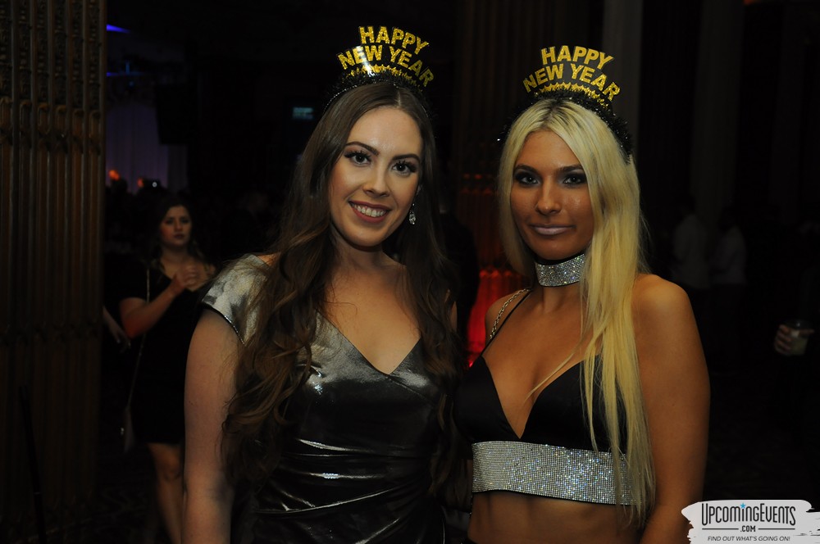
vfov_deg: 21.5
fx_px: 1433
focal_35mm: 63
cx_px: 410
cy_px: 272
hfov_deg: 31.9
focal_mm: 42
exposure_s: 1/60
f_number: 5.6
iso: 800
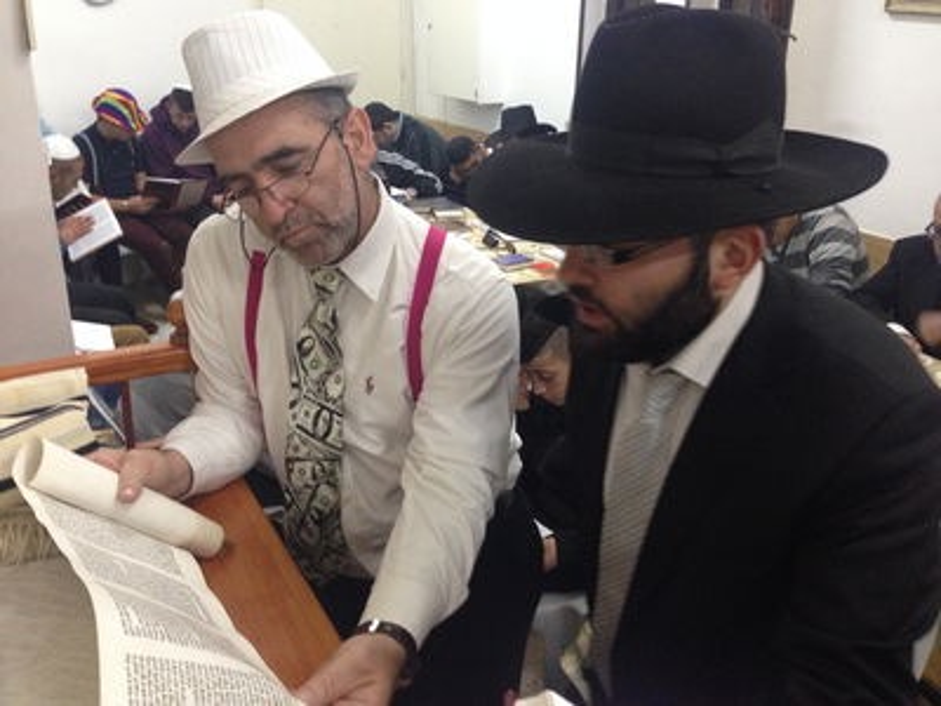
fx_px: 897
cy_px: 353
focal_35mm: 33
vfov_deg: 42.9
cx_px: 470
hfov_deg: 55.4
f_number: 2.4
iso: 320
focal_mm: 4.12
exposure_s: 1/20
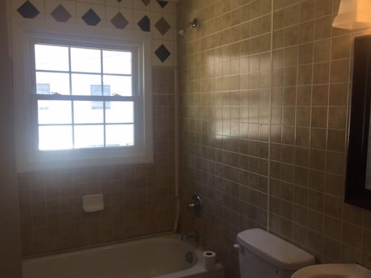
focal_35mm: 32
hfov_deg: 56.8
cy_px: 147
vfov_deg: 44.1
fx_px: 343
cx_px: 180
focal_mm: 4.15
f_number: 2.2
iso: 32
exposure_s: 1/40
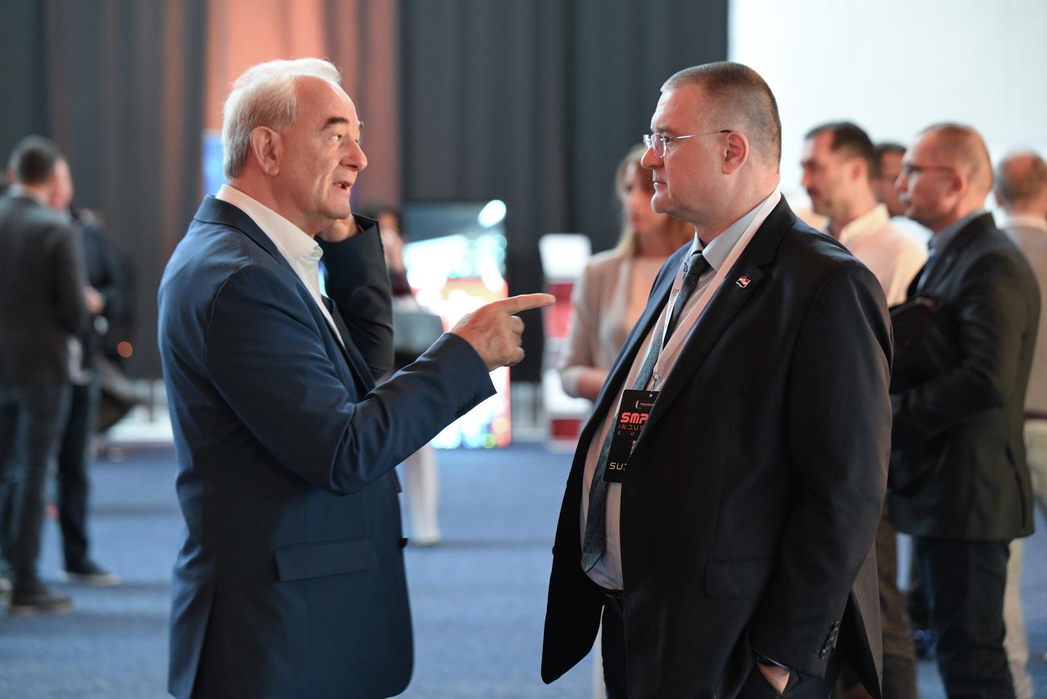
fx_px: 3054
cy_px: 350
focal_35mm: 105
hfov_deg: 19.5
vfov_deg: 13.0
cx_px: 524
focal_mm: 105
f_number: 3.5
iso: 3200
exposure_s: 1/30
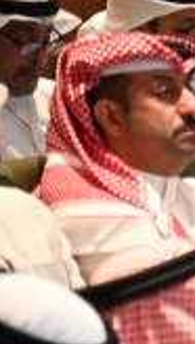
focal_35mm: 527
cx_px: 887
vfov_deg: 4.1
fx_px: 4815
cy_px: 415
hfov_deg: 2.3
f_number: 3.2
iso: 2500
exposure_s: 1/160
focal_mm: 69
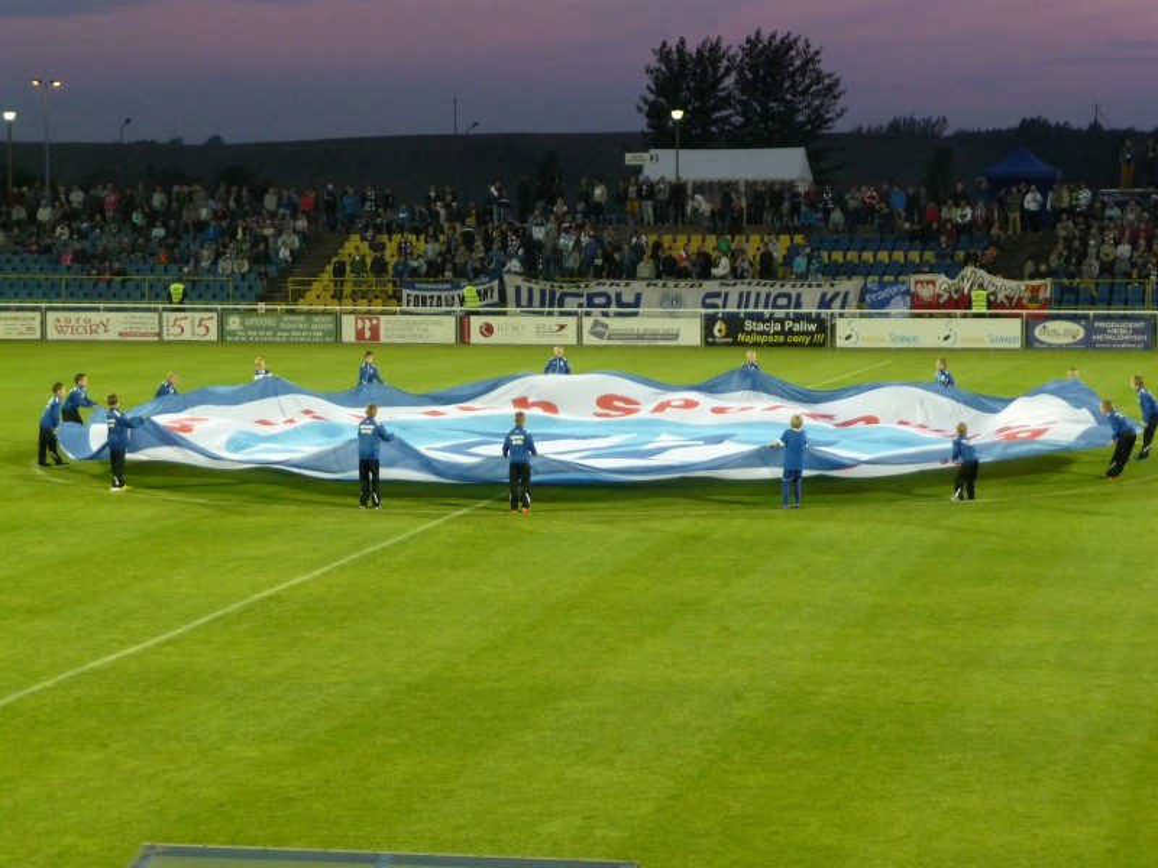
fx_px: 3446
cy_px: 434
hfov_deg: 19.1
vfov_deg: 14.4
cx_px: 579
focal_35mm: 103
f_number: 4.7
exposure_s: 1/50
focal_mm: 17.5
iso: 400
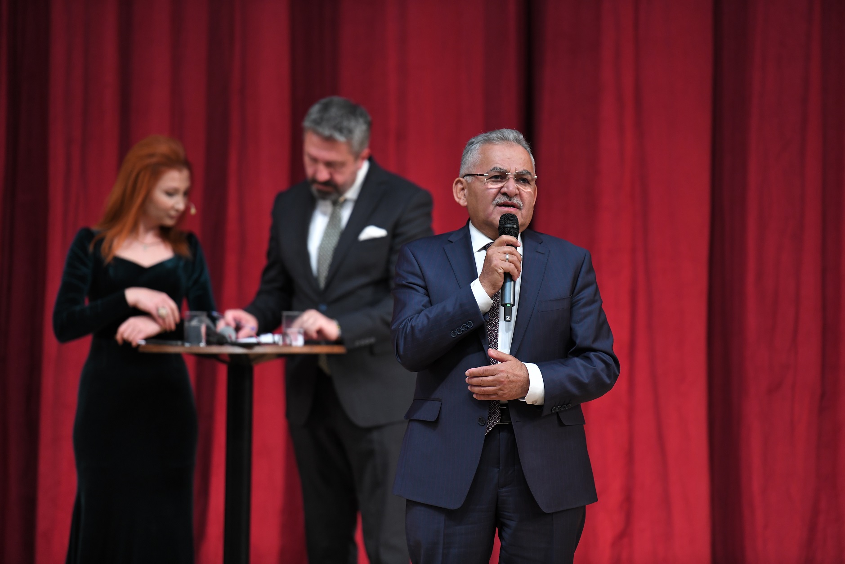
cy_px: 282
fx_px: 4694
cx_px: 422
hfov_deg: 10.3
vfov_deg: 6.9
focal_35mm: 200
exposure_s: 1/200
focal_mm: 200
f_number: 2.8
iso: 1600
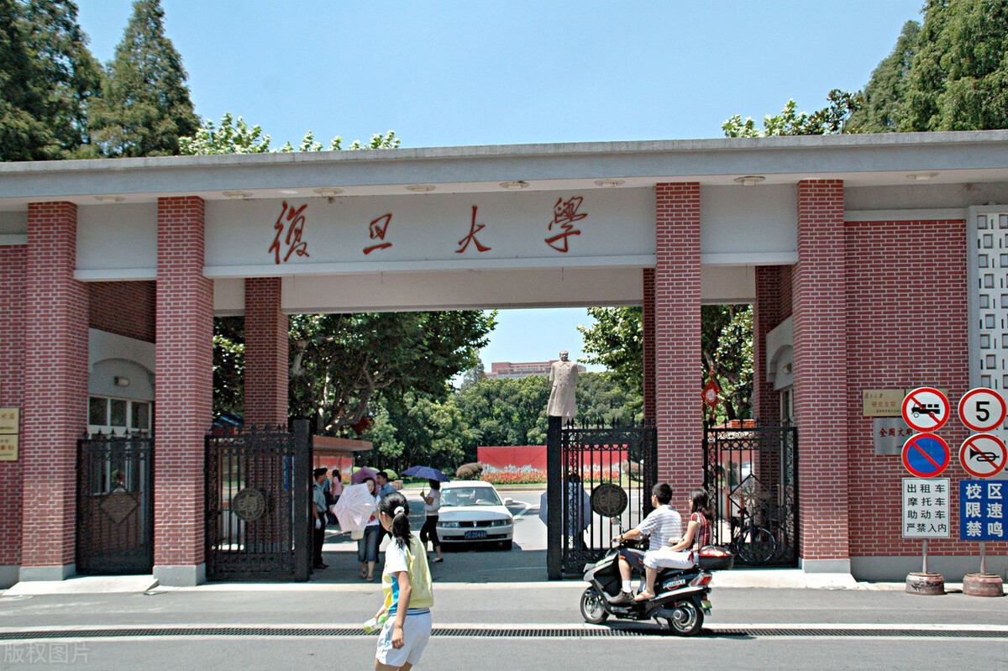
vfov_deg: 35.5
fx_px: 1050
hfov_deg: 51.3
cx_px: 504
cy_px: 336
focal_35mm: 38
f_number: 6.3
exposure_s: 1/1250
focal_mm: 25
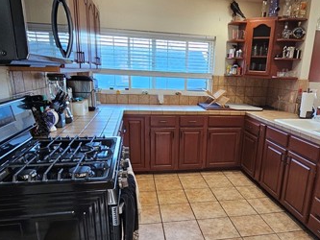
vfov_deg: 54.5
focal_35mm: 25
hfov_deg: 68.6
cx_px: 194
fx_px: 231
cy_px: 144
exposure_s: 1/60
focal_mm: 2.2
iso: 200
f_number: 2.2
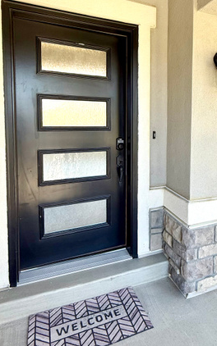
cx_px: 168
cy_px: 138
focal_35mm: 27
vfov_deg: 67.7
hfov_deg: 44.2
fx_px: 255
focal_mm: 2.22
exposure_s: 1/114
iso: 50
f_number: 2.2
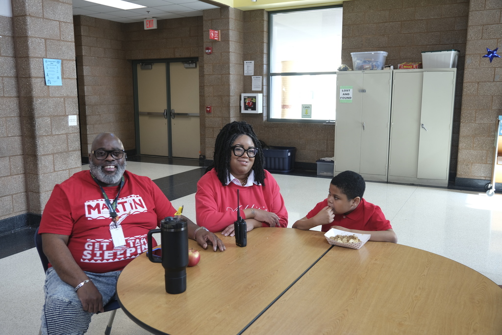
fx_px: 418
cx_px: 251
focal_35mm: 30
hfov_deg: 61.9
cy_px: 168
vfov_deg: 43.6
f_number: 4
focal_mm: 20.2
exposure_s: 1/28
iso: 200
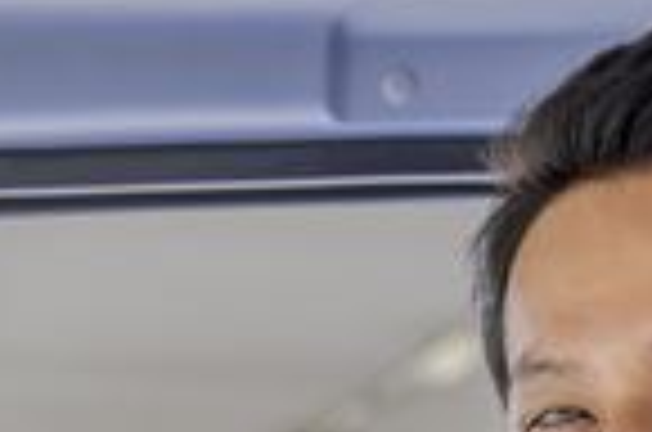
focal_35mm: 274
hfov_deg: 7.5
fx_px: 4952
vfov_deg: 4.9
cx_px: 126
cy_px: 914
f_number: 4.5
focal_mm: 55
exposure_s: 1/250
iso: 100
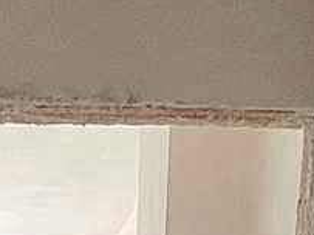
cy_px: 658
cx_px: 32
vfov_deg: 11.2
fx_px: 870
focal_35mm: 96
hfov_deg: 20.1
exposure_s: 1/75
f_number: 1.8
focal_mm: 1.57
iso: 250
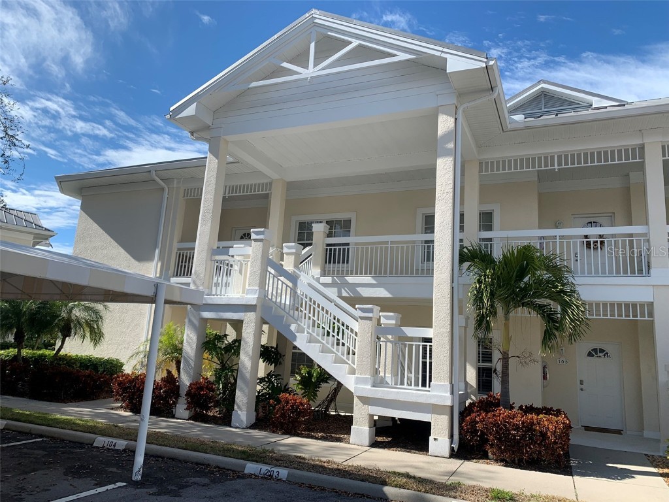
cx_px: 334
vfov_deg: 53.1
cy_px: 251
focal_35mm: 26
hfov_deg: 67.3
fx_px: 502
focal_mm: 4.25
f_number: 1.8
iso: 25
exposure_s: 1/2033
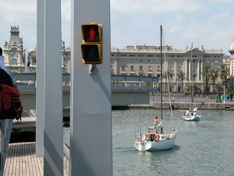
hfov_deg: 21.1
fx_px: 629
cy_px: 88
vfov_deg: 15.9
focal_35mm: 93
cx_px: 117
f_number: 5.7
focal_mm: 23.7
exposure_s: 1/434
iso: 100
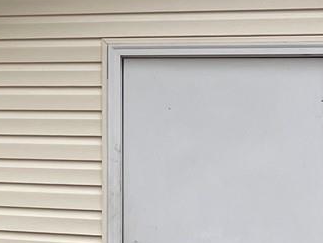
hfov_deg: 13.0
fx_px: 1205
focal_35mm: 129
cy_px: 79
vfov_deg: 11.5
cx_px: -351
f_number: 1.6
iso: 32
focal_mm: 4.2
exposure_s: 1/278
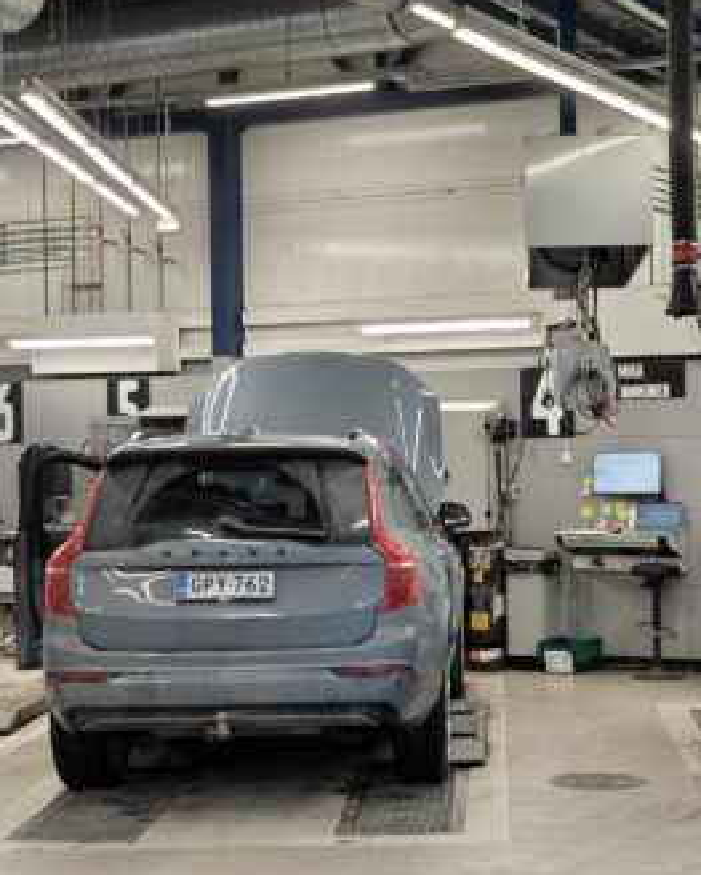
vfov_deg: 27.1
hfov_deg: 21.7
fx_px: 1813
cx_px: 533
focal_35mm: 70
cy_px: 520
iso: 50
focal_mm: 6.06
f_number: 1.6
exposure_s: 1/100
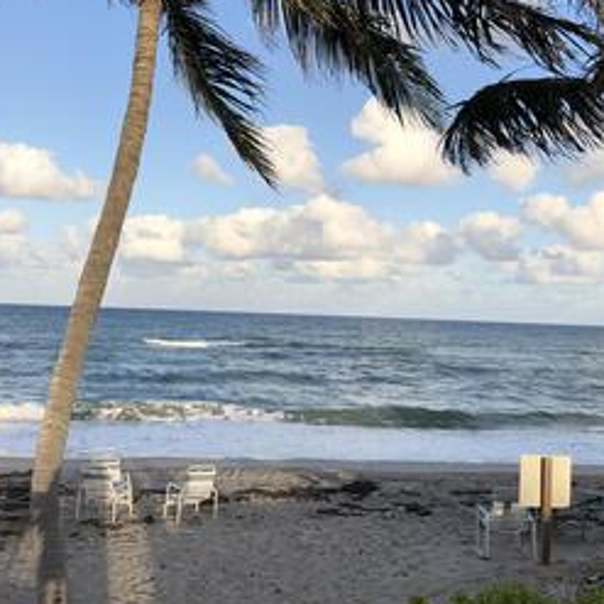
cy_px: 298
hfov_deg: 41.9
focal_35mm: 40
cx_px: 303
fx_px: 790
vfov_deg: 41.9
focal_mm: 3.99
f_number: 1.8
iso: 20
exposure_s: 1/1548
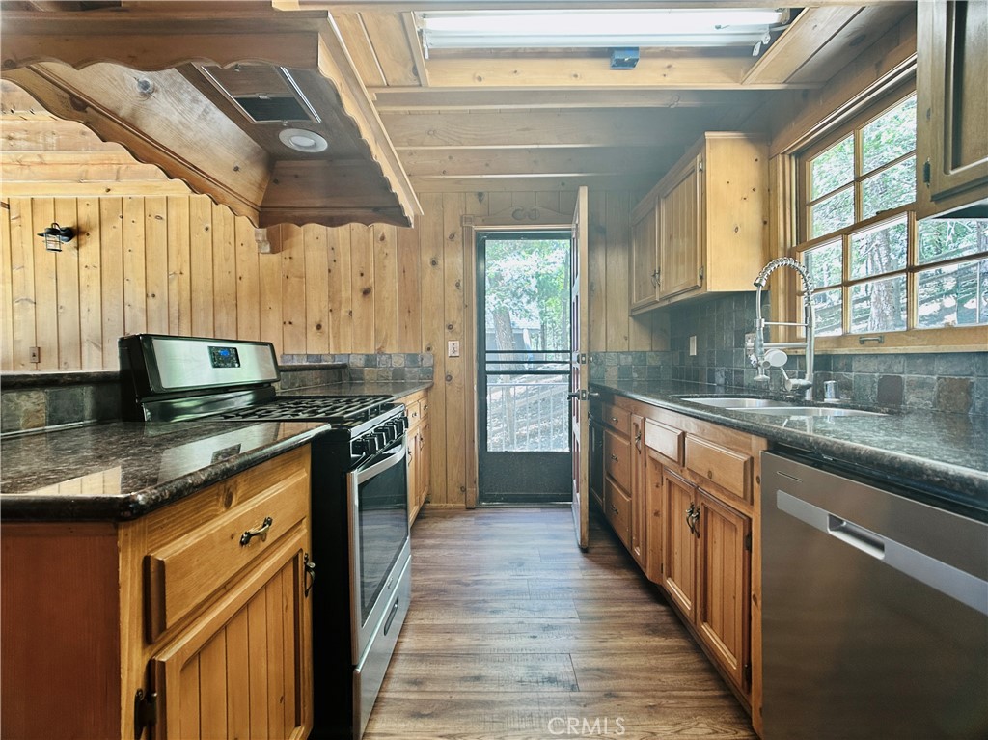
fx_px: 685
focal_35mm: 24
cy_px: 370
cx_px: 494
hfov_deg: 71.6
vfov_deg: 56.8
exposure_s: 1/60
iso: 160
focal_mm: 6.86
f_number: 1.78
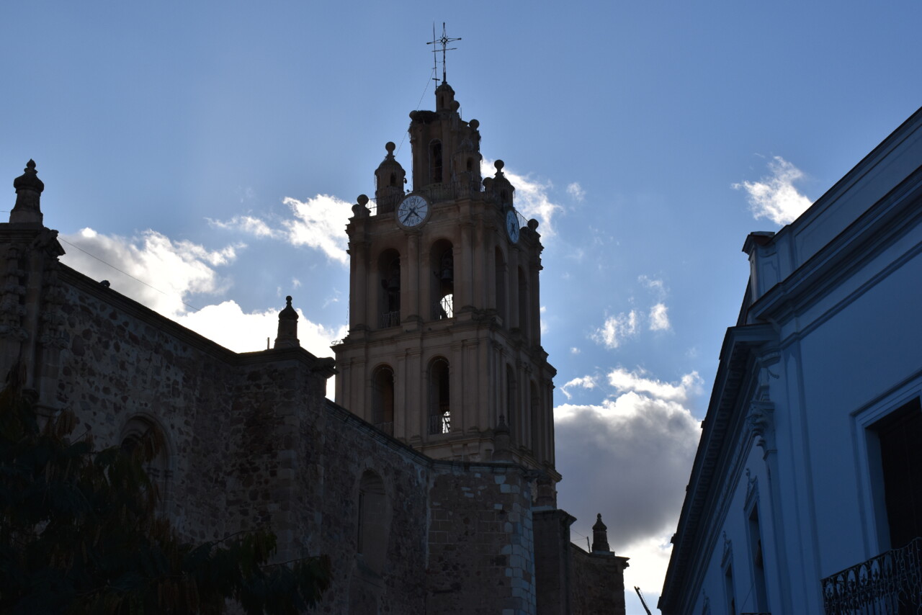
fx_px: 1729
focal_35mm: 68
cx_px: 461
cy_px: 308
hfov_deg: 29.9
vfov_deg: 20.2
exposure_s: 1/500
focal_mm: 45
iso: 200
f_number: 11
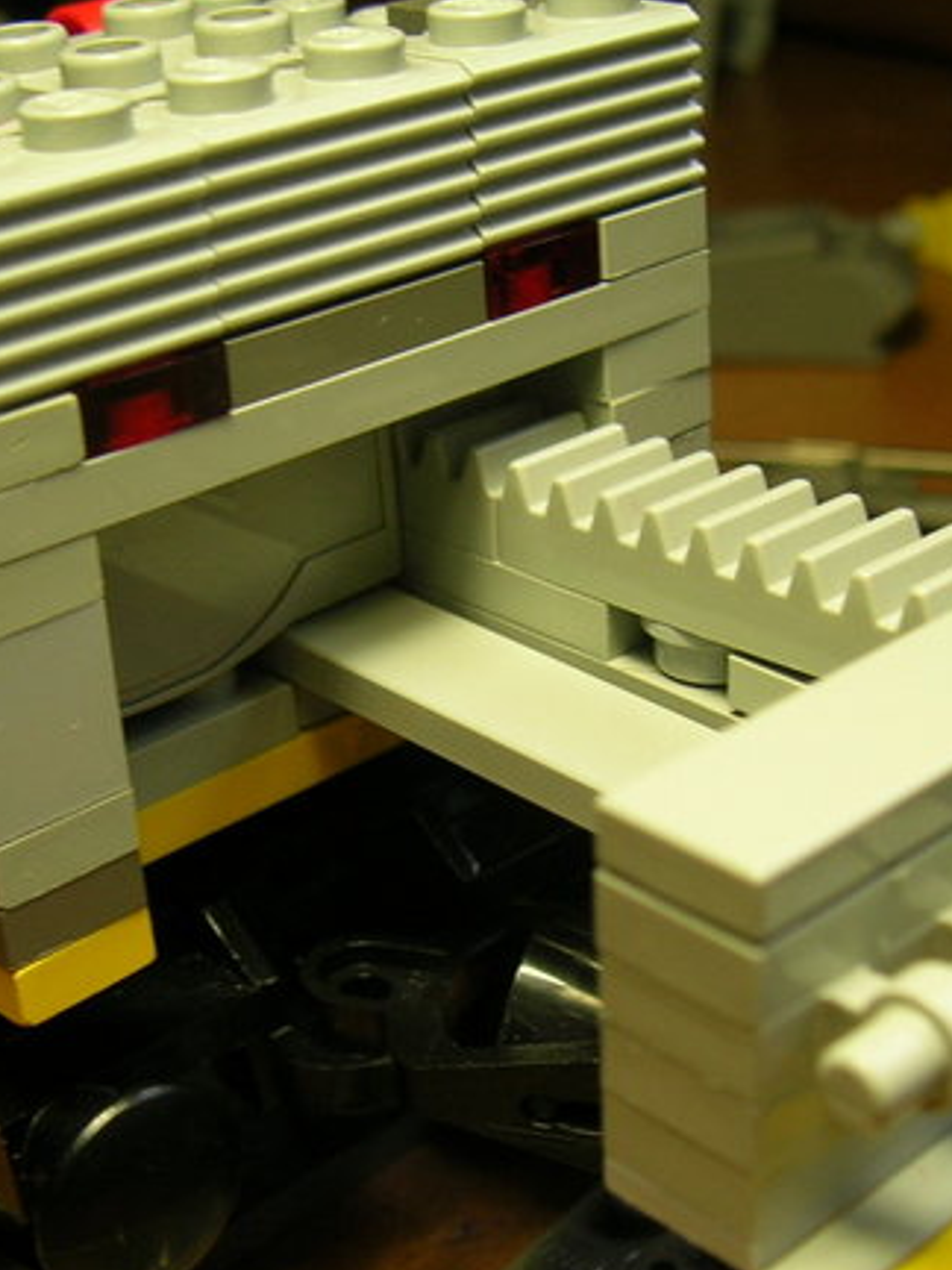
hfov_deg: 23.3
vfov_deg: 30.6
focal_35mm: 63
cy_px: 776
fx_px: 2310
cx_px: 500
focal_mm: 5.7
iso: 50
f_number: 2.9
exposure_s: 1/34.7
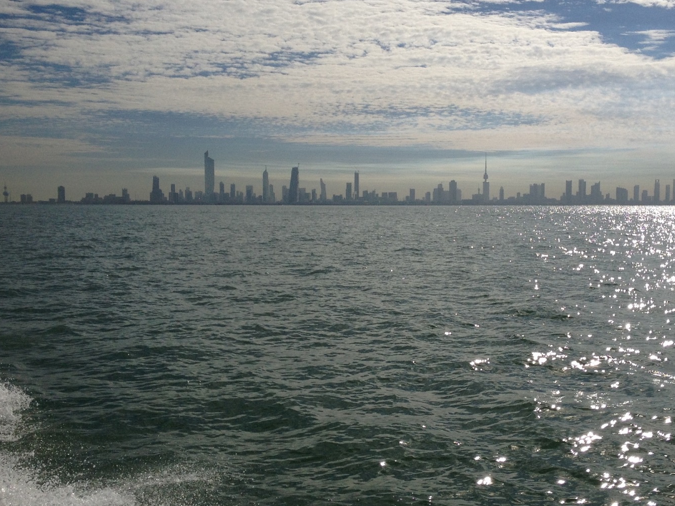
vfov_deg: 29.1
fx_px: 975
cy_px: 265
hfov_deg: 37.8
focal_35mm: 50
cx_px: 453
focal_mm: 4.28
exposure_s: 1/11111
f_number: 2.4
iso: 50
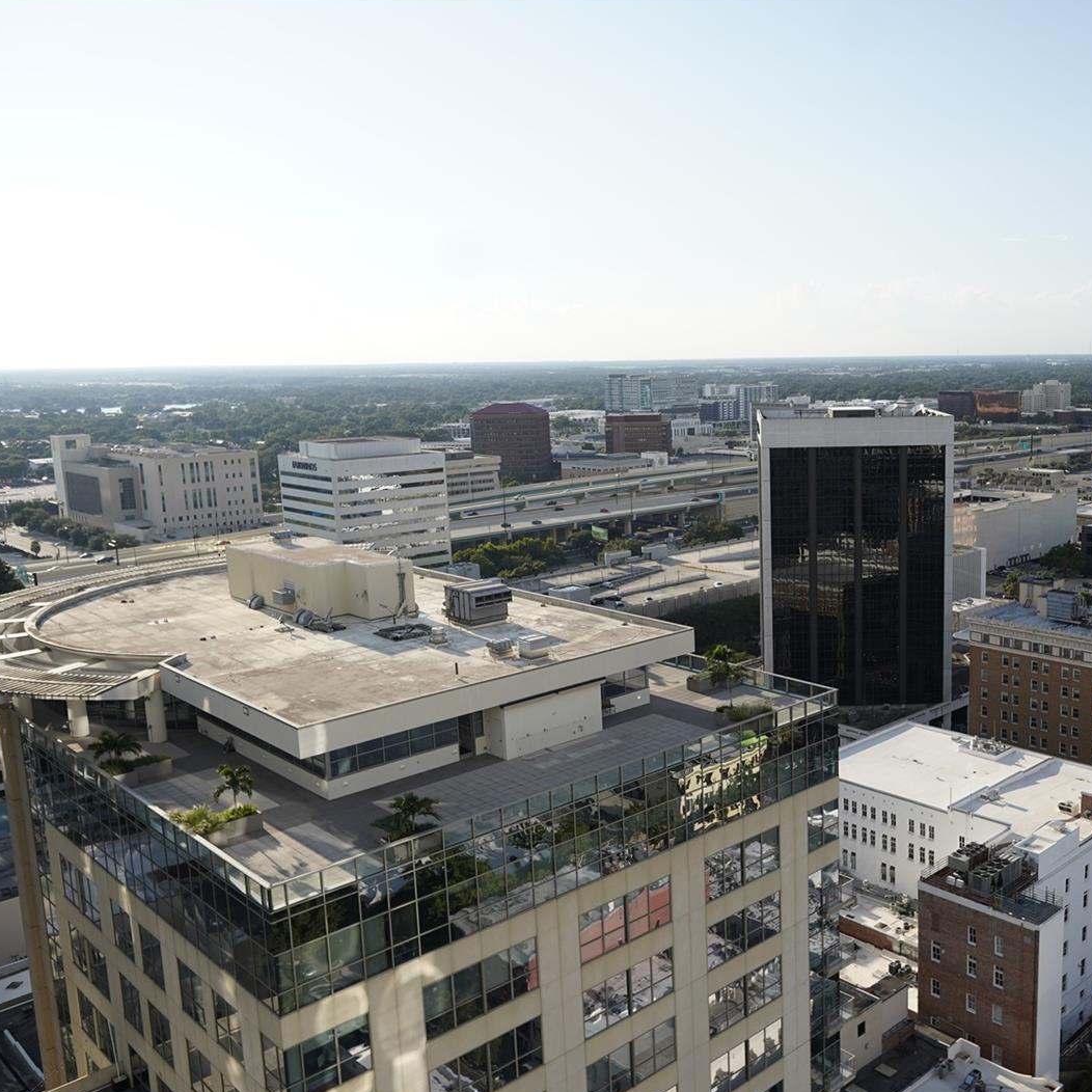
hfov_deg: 50.8
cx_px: 791
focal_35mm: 31
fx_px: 1106
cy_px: 546
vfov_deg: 52.5
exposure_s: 1/5000
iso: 250
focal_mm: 24
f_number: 2.8
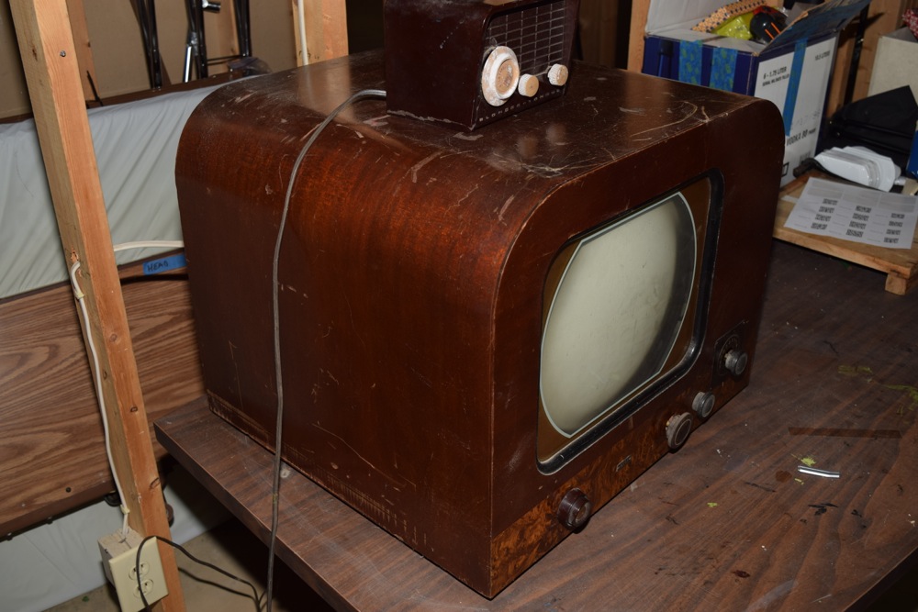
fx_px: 918
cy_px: 306
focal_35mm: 36
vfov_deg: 36.9
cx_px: 459
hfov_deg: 53.1
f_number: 5.6
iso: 100
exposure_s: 1/100
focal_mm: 24
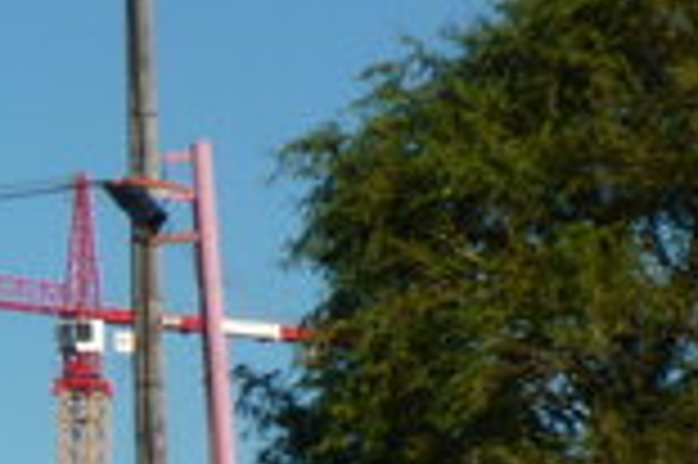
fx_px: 5849
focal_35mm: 302
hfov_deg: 6.6
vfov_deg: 4.4
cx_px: -725
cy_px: 1113
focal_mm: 8
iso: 80
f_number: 5.6
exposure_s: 1/400
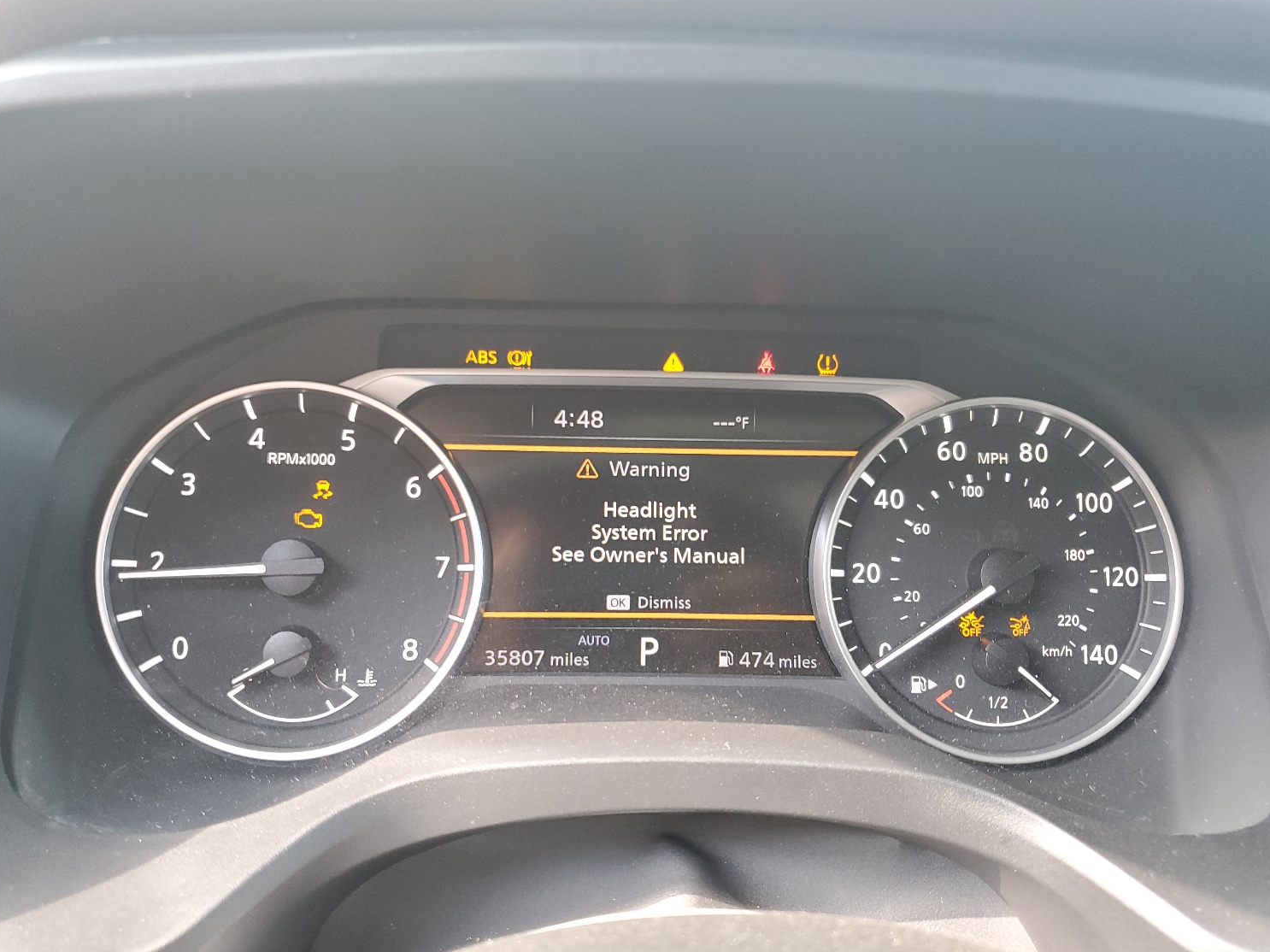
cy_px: 501
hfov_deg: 63.4
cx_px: 644
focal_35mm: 28
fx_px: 1027
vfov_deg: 49.7
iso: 82
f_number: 1.5
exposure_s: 1/60.2
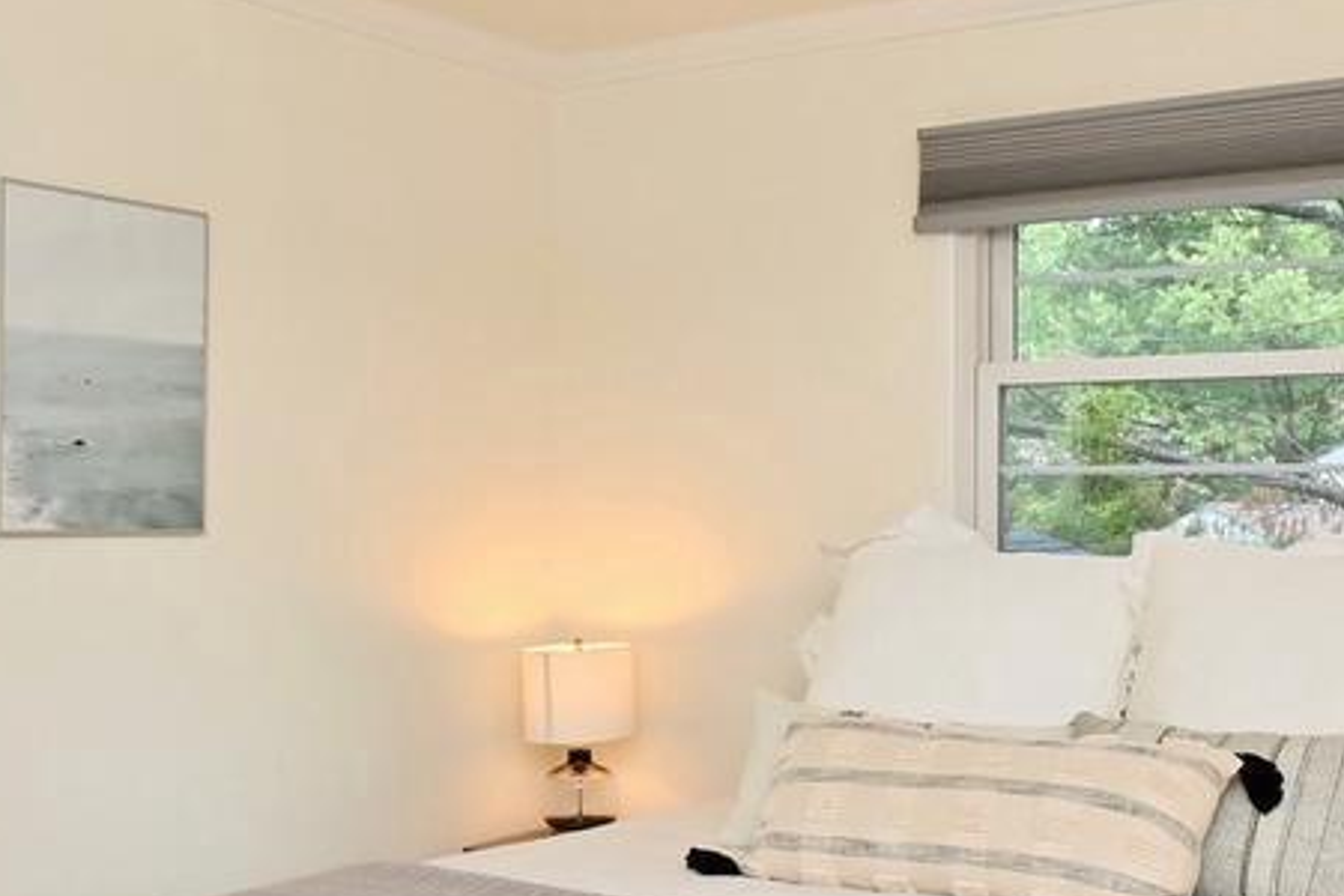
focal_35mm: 48
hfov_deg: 41.1
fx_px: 1792
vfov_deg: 28.1
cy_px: 415
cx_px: 678
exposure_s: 1/25
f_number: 7.1
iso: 200
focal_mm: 10
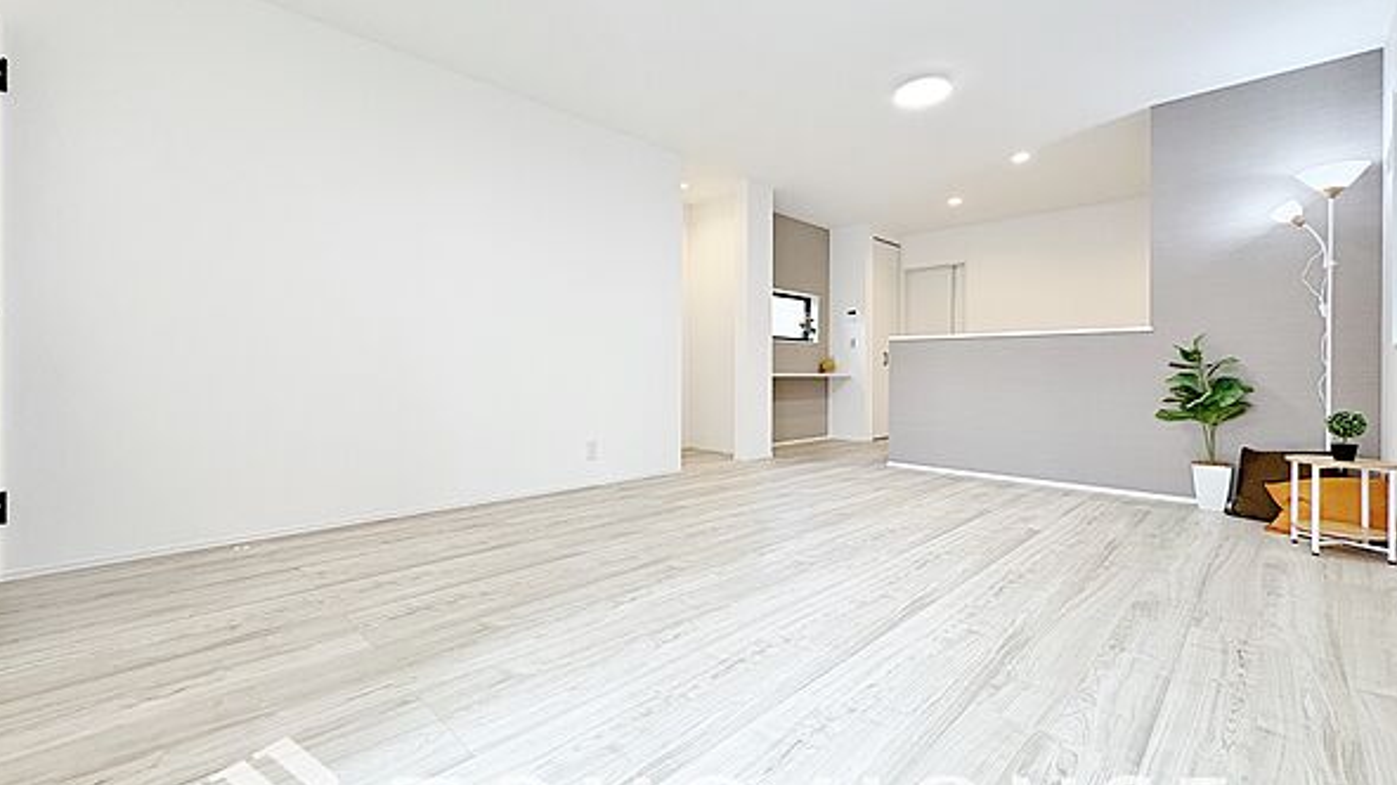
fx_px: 592
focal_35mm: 16
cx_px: 676
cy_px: 374
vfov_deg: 67.0
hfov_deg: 99.4
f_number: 2.2
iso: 125
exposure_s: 1/101
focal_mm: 2.22
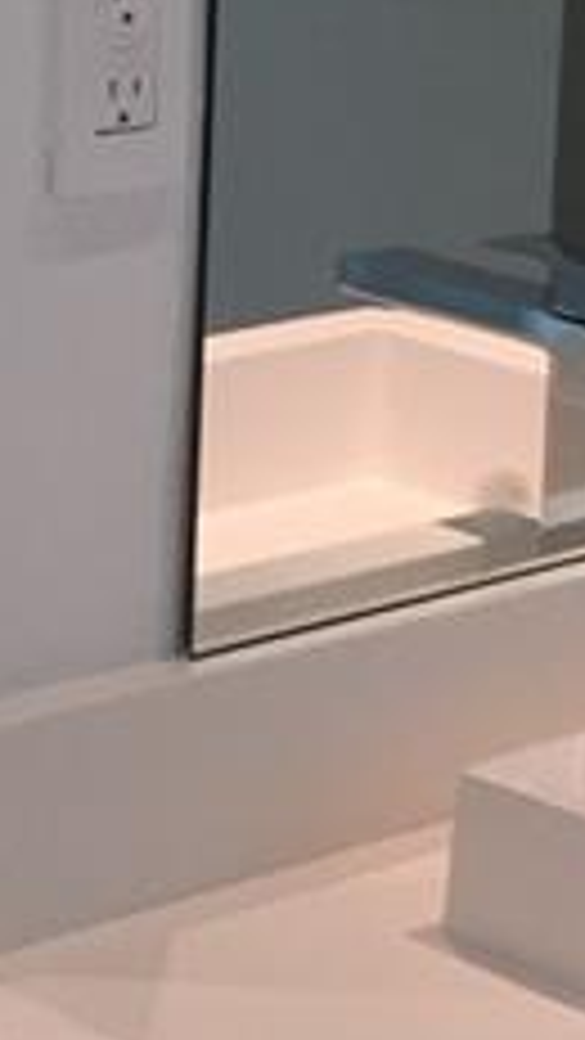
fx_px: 4521
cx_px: 212
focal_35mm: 164
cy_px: 482
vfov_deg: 13.1
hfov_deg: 7.4
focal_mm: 4.15
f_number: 2.2
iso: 32
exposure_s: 1/30
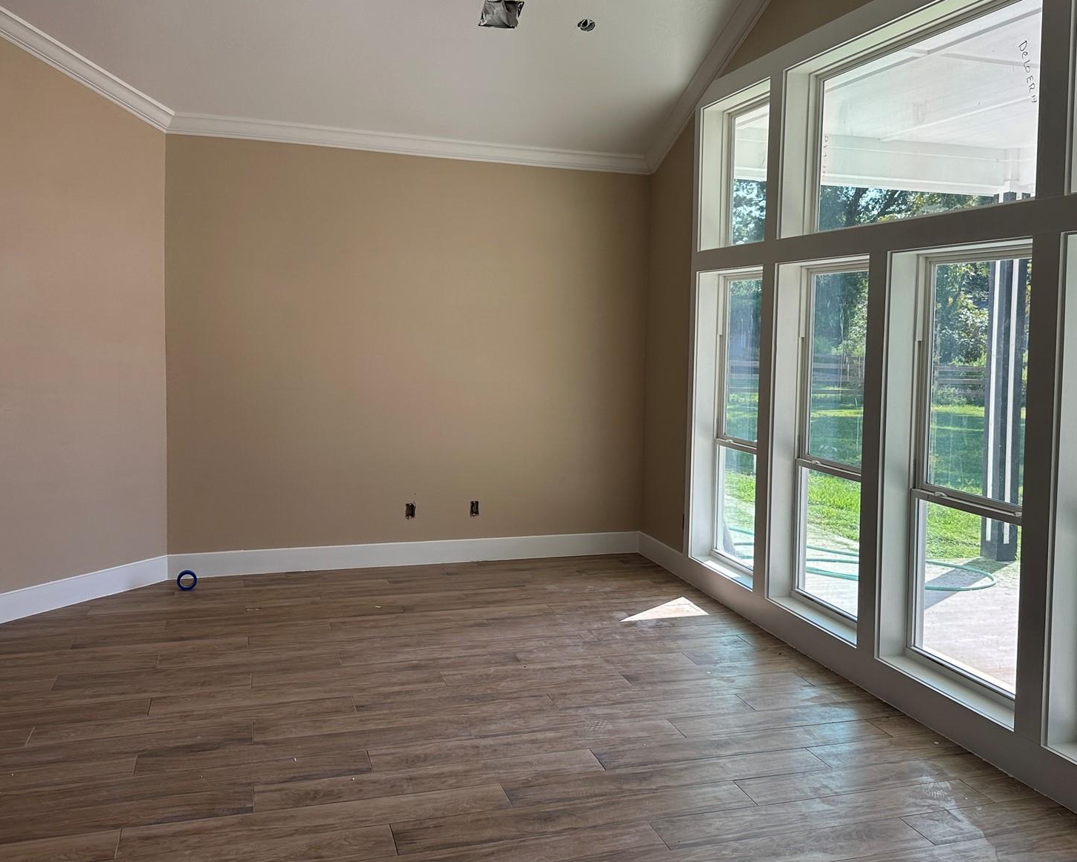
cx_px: 618
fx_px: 1052
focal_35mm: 33
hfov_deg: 54.0
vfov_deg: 44.5
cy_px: 379
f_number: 1.78
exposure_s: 1/564
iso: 80
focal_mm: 6.86
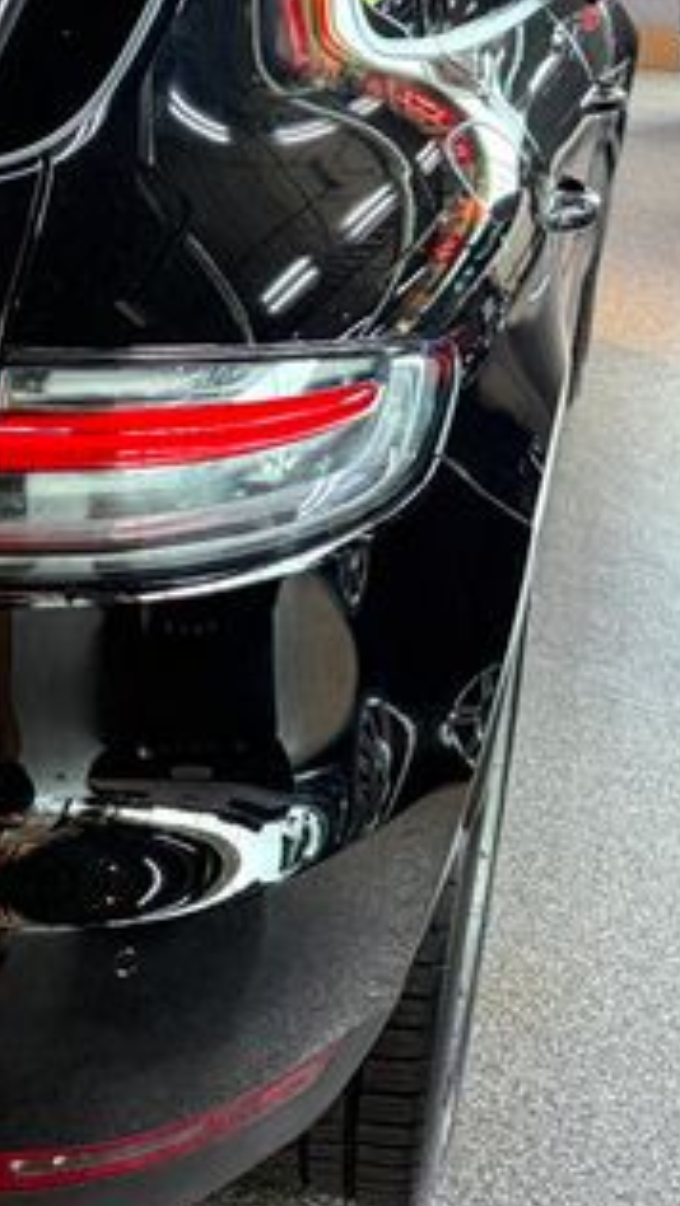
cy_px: 427
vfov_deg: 38.8
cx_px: -283
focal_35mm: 53
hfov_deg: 20.1
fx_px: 1697
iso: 320
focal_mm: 6.76
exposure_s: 1/60
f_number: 1.78
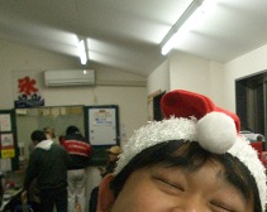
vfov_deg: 18.7
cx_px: 182
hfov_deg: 24.1
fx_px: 623
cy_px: 221
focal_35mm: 79
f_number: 2.6
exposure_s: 1/80
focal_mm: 5.8
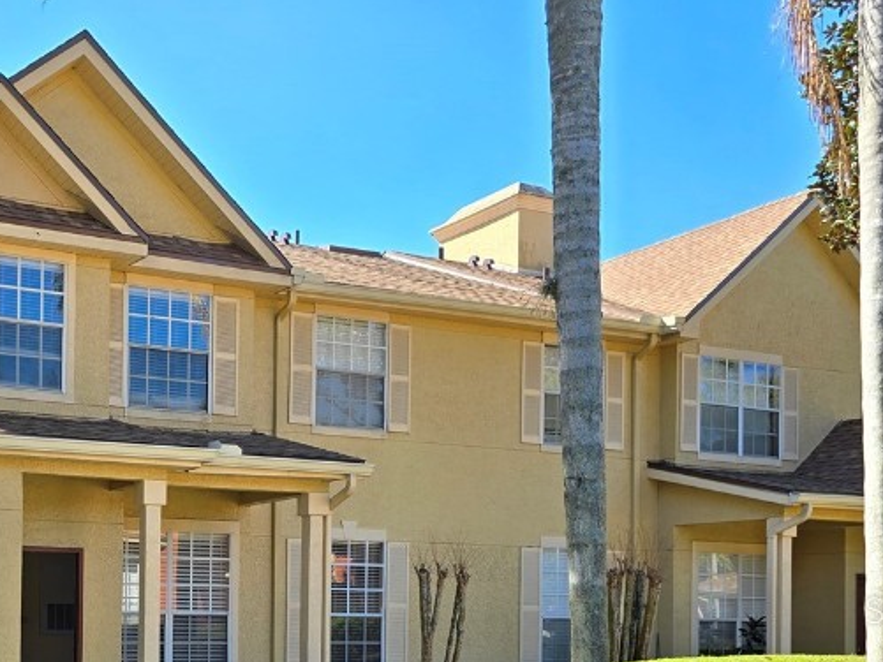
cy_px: 609
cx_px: 129
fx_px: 1199
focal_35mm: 47
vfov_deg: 29.5
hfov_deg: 38.3
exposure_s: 1/335
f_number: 1.7
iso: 12
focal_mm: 6.3
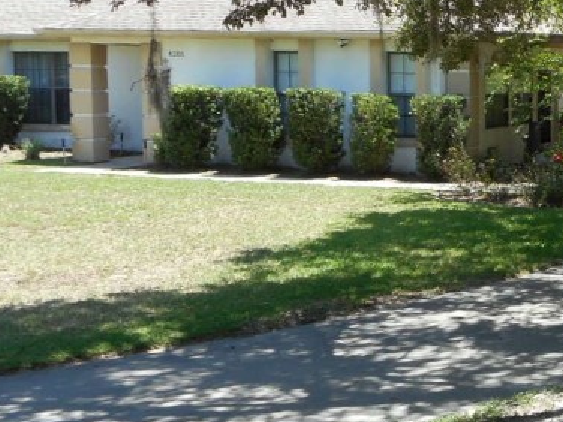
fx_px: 1106
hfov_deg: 25.2
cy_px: 156
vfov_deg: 21.6
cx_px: 705
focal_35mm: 68
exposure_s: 1/200
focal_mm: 4.5
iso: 80
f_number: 3.7
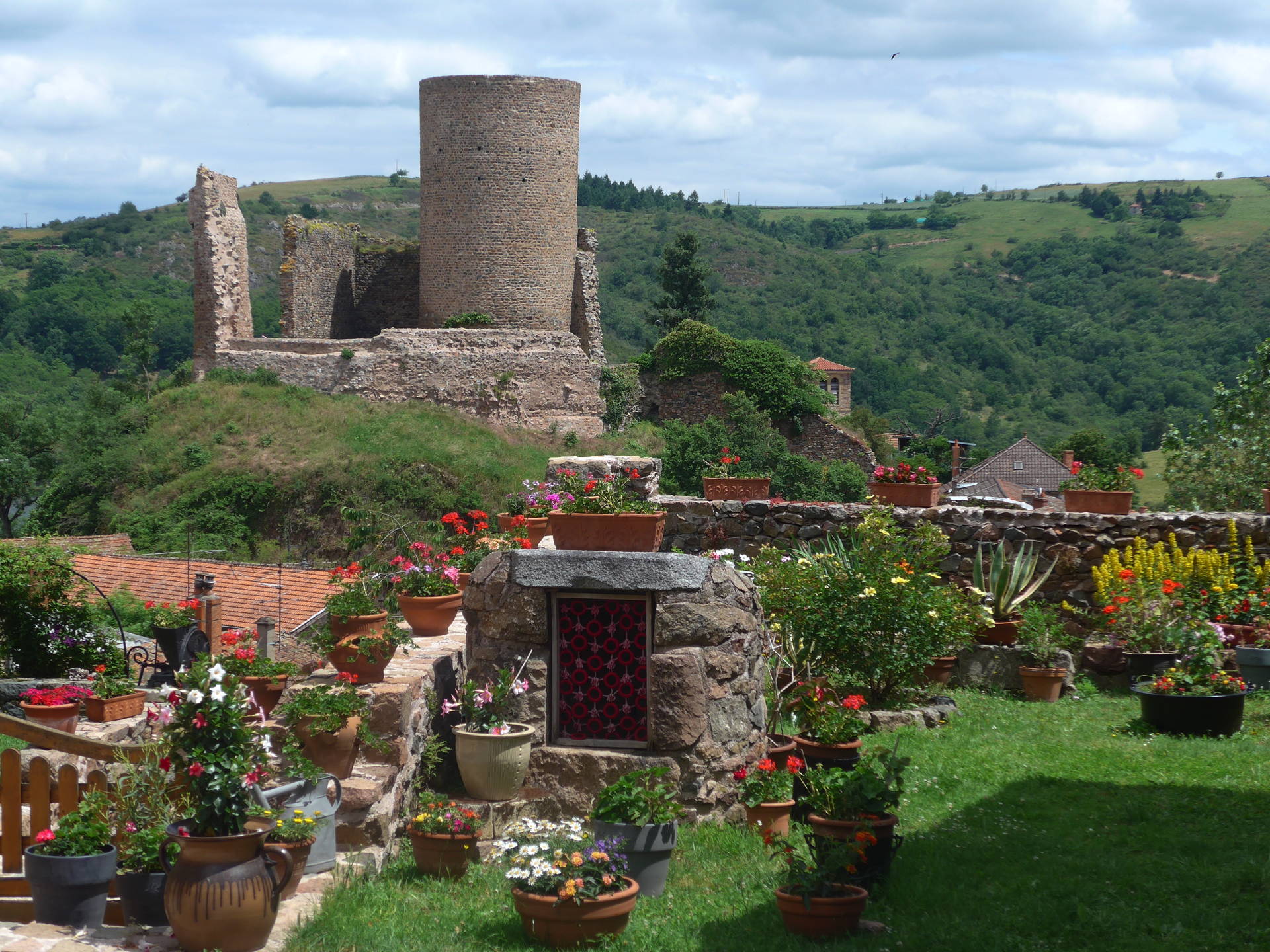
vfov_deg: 21.0
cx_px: 635
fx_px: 2568
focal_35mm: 70
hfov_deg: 27.8
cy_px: 476
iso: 80
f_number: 4.1
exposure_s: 1/800
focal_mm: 14.2
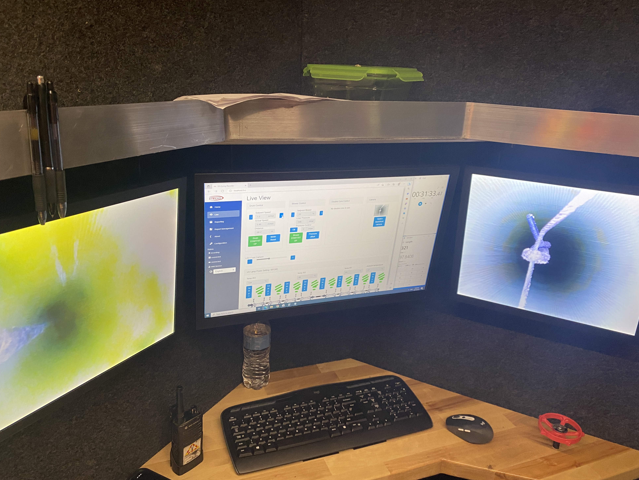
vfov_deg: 51.3
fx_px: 498
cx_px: 320
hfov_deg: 65.3
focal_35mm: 27
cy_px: 235
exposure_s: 1/58
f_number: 1.8
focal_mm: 4.25
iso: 200
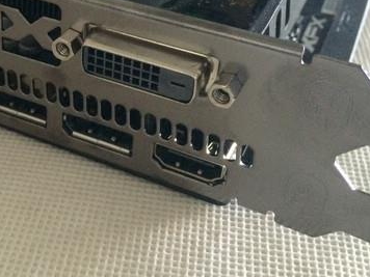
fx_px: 609
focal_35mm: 57
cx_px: 79
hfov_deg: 32.9
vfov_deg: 25.0
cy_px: 35
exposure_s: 1/17
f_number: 2.2
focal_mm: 4.15
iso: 320
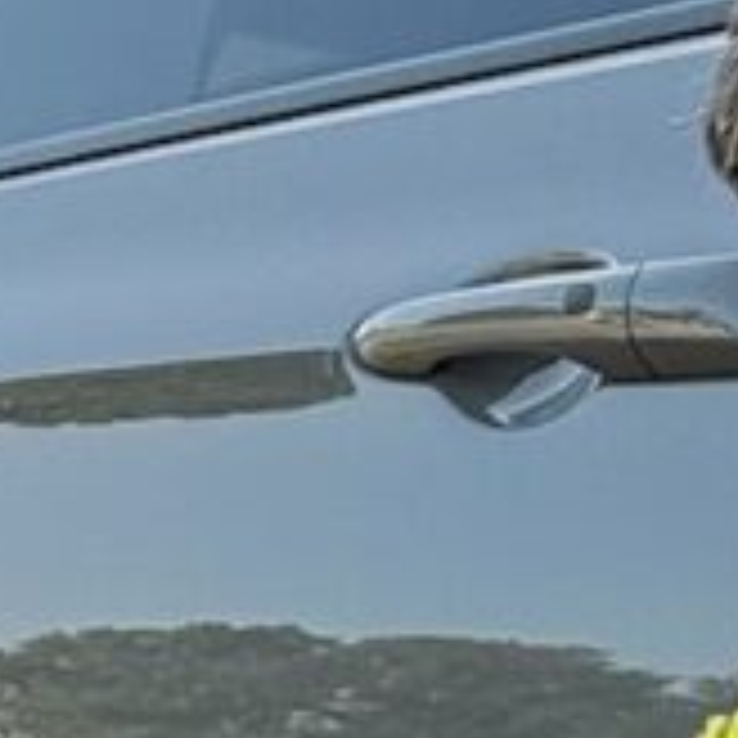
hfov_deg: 14.4
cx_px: 508
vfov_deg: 13.2
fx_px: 2919
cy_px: 1256
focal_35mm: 121
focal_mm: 2.22
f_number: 2.2
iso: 50
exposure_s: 1/189
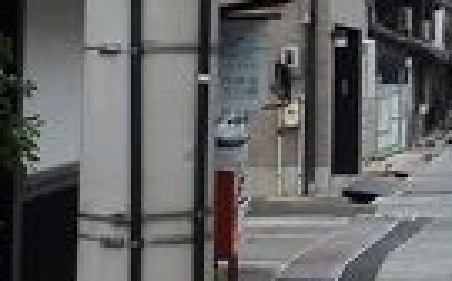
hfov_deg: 15.2
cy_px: -59
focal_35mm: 128
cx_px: 673
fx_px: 1575
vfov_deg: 10.0
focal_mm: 4.1
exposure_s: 1/250
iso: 125
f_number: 4
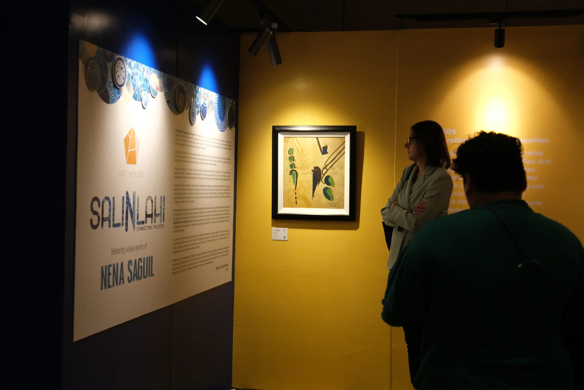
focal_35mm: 47
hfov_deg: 41.9
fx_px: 762
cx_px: 292
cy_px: 195
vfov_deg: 28.7
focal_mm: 31.1
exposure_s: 1/50
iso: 500
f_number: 4
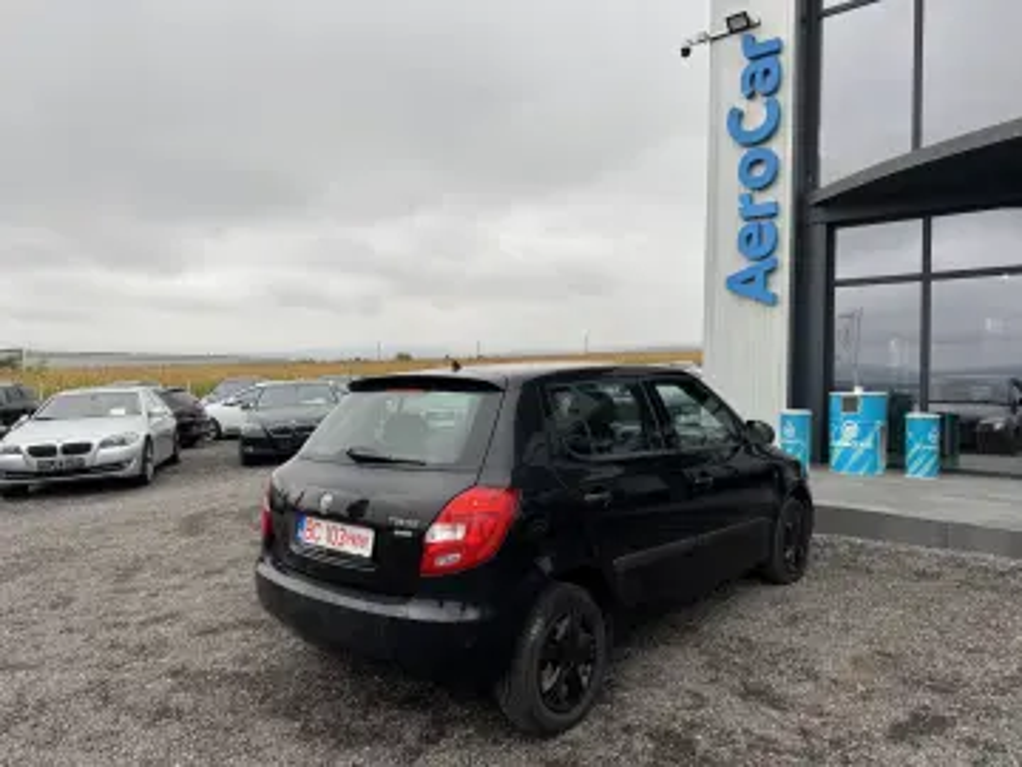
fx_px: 709
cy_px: 384
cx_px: 511
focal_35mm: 24
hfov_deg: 71.6
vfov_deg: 56.8
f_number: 1.78
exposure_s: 1/671
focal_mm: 6.76
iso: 80
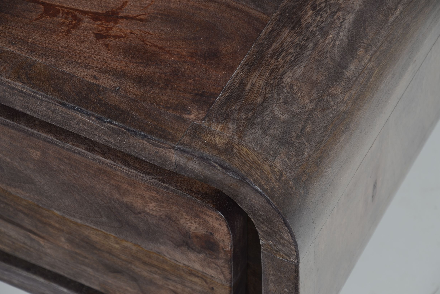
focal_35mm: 159
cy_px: 147
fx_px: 1937
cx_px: 220
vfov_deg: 8.7
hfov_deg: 13.0
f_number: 7.1
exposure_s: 1/60
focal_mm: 105
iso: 160
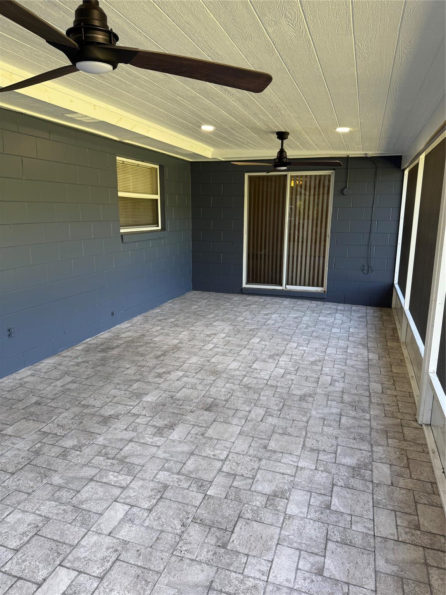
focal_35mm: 24
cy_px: 298
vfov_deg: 71.6
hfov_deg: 56.8
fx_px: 412
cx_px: 223
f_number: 1.78
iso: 100
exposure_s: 1/120
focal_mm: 6.76
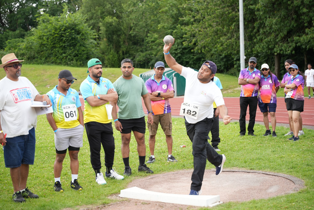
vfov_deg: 19.5
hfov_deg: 28.8
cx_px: 157
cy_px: 105
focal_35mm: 70
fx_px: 610
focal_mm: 70
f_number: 2.8
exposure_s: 1/800
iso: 250
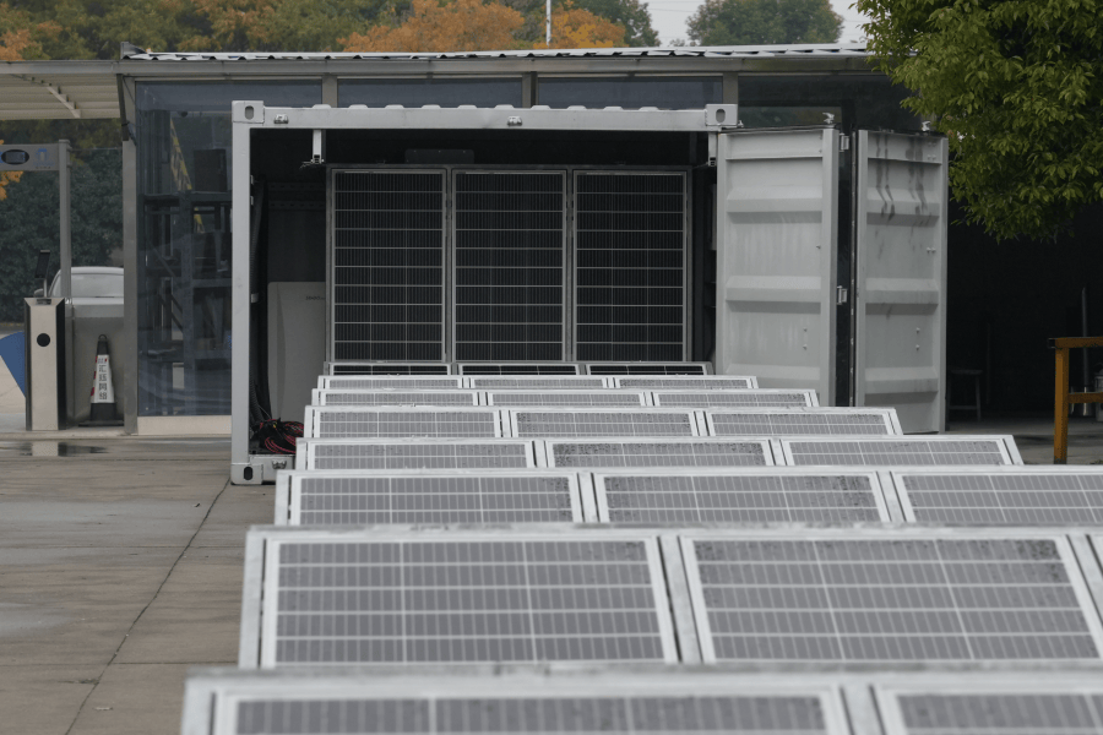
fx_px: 4810
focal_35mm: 157
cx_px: 552
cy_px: 368
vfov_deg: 8.7
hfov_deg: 13.1
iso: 1600
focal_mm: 105
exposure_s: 1/200
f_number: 8
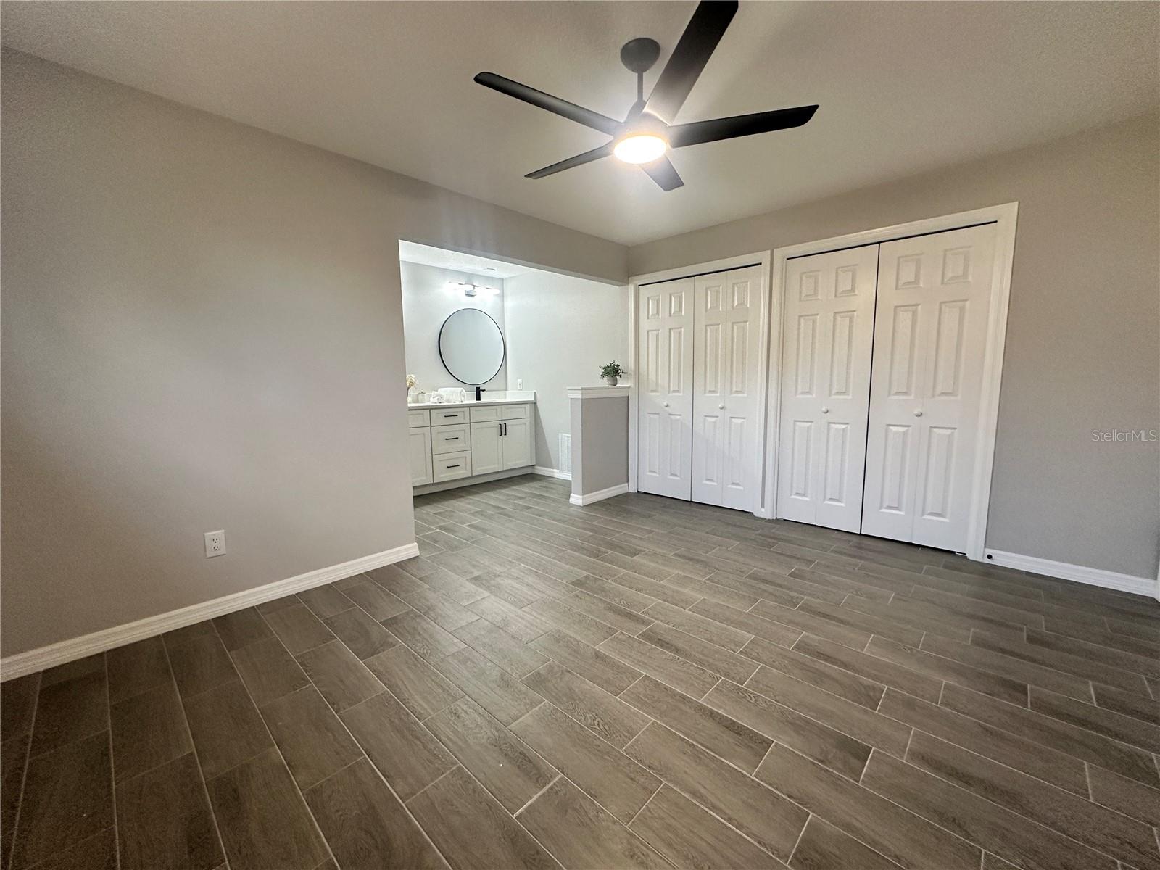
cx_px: 580
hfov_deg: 102.1
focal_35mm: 14
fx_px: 469
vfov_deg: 85.7
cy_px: 435
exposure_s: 1/120
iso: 200
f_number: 2.2
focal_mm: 2.22
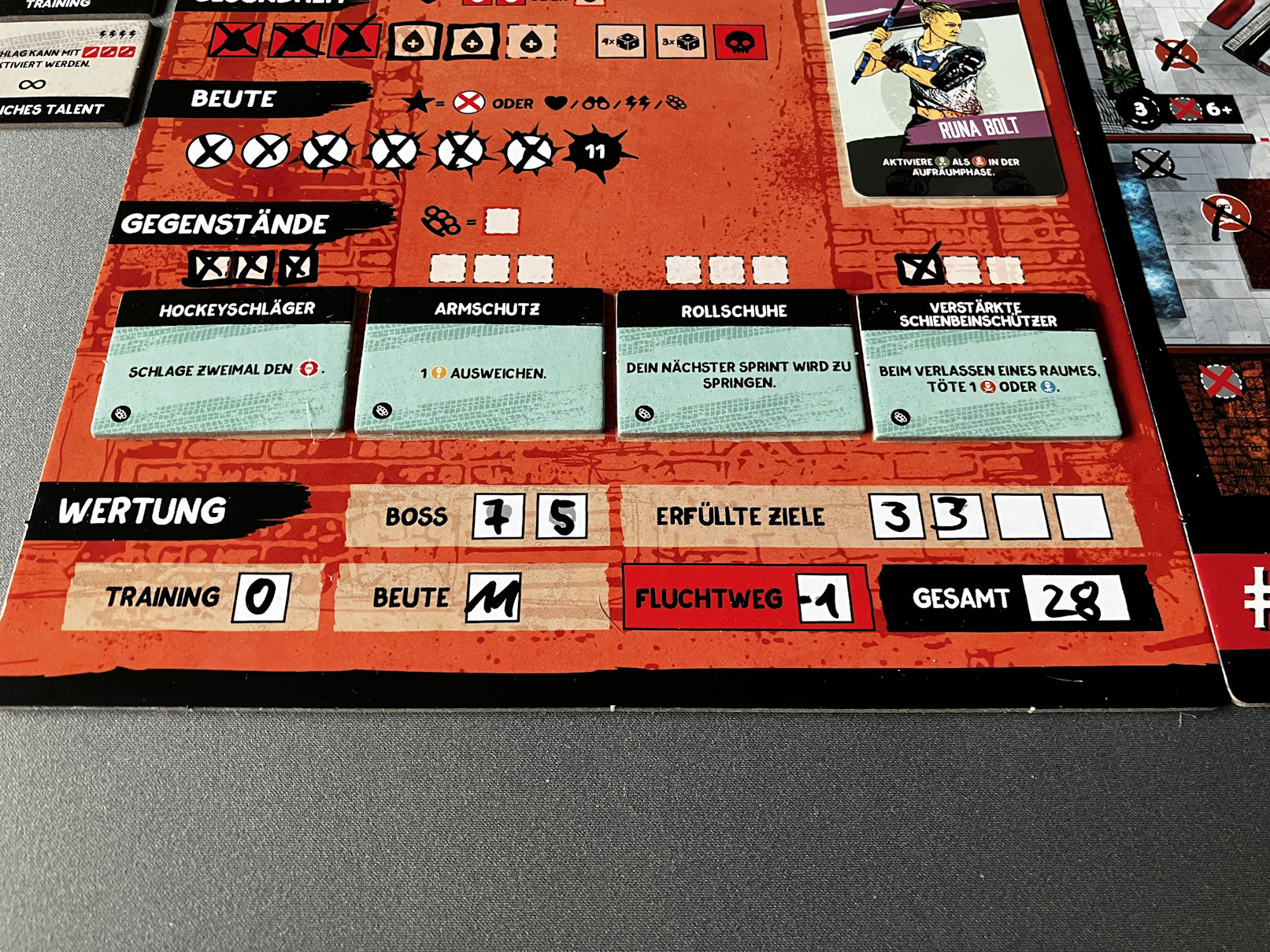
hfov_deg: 63.4
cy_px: 476
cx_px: 635
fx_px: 1027
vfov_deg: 49.8
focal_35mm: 28
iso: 160
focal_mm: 3.99
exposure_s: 1/60
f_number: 1.8
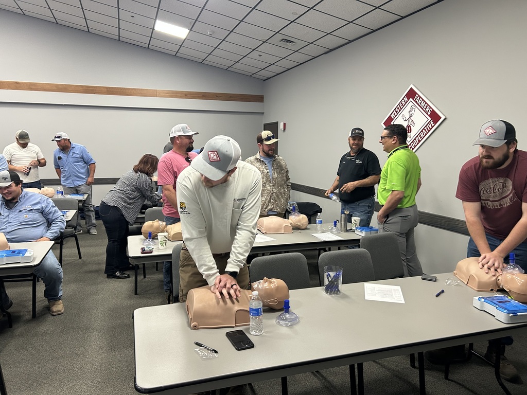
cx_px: 264
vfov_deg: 53.1
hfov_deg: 67.3
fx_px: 396
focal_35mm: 26
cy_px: 198
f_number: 1.5
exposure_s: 1/60
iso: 160
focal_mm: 5.7
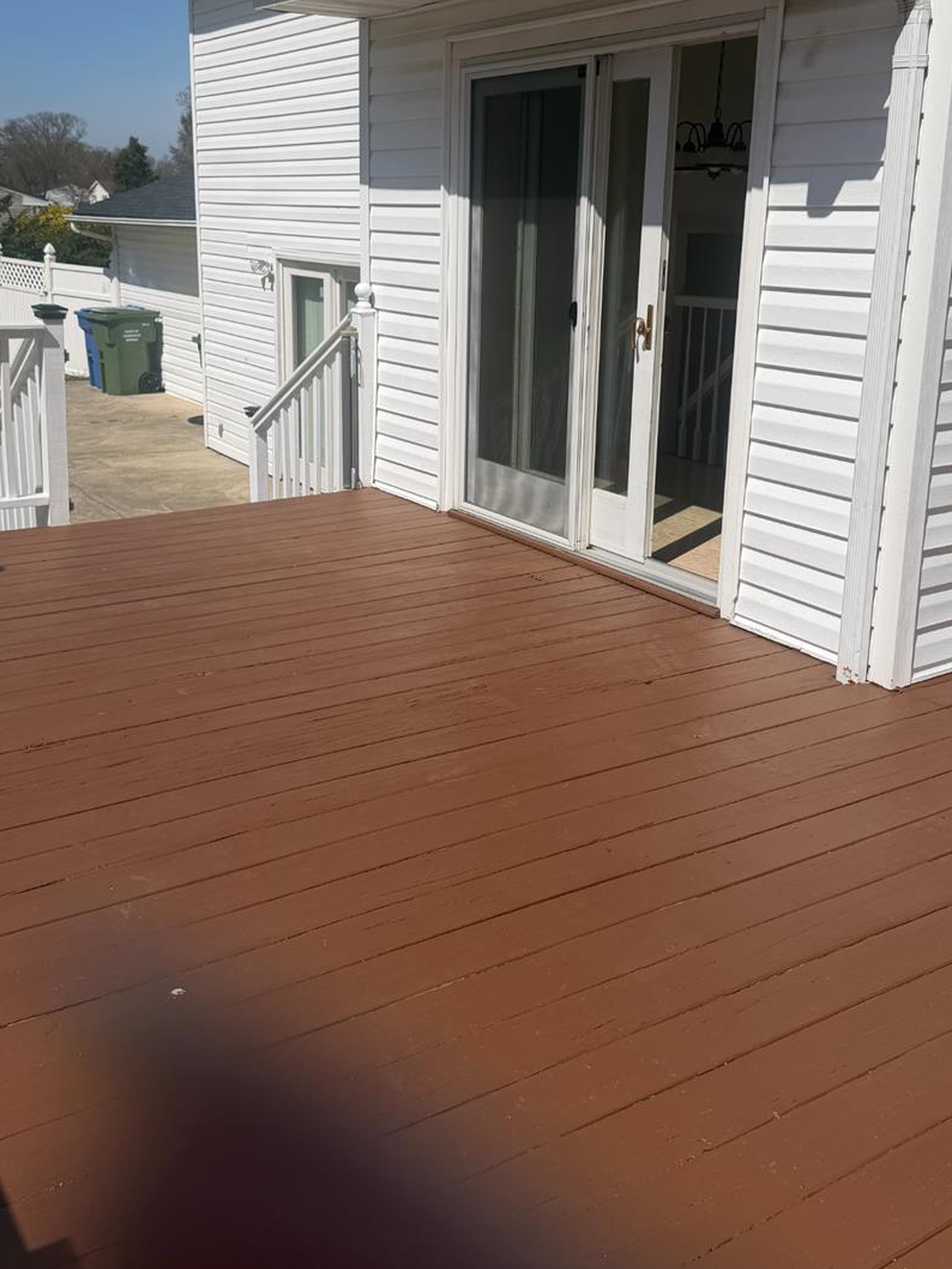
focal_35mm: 34
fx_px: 1246
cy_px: 512
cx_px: 448
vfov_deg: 53.6
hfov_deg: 41.8
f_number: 1.78
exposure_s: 1/9091
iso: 80
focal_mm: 6.76
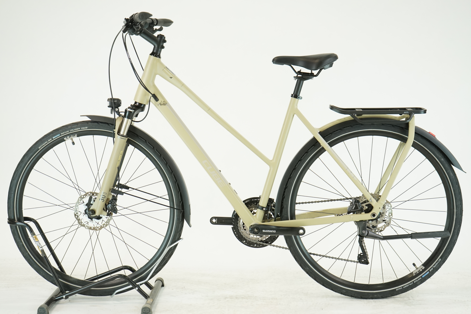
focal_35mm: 58
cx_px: 236
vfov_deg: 23.4
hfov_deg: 34.5
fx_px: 759
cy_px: 157
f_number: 5.6
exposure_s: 1/200
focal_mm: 58
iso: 1600
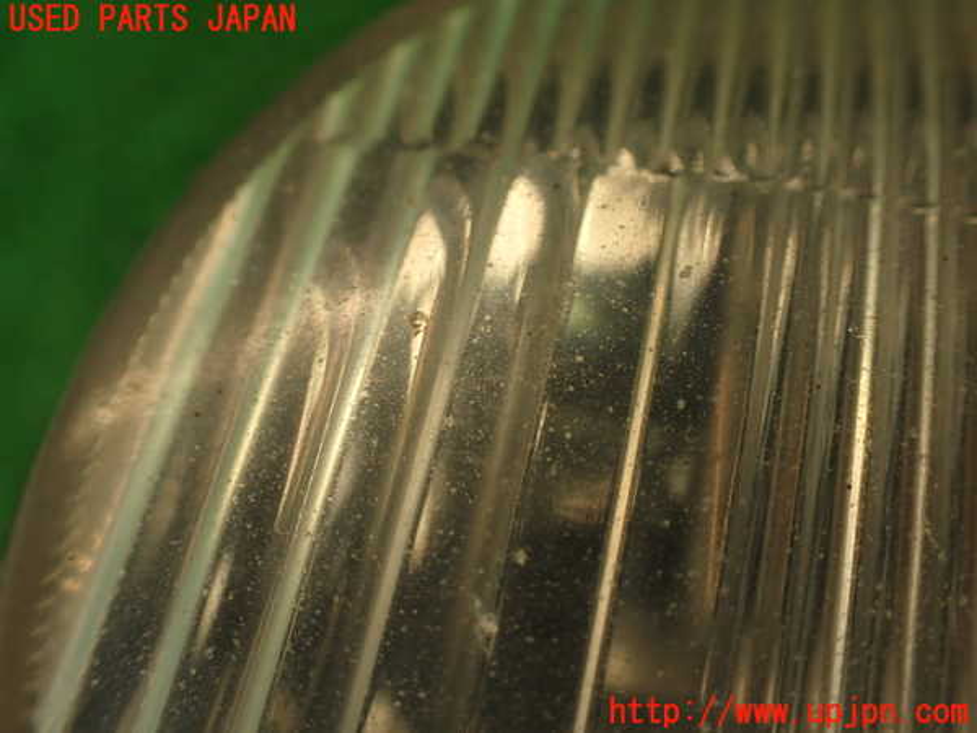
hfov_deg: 56.8
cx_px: 488
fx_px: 903
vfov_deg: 44.2
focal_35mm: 32
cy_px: 366
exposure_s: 1/60
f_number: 2.4
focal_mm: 5.79
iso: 200
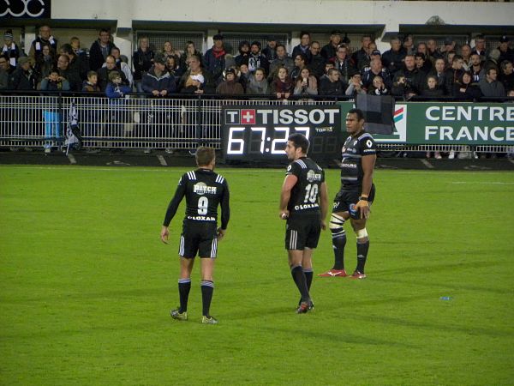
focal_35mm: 337
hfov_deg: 5.9
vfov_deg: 4.4
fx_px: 5004
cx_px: 257
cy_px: 193
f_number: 5
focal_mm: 59.9
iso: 400
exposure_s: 1/103
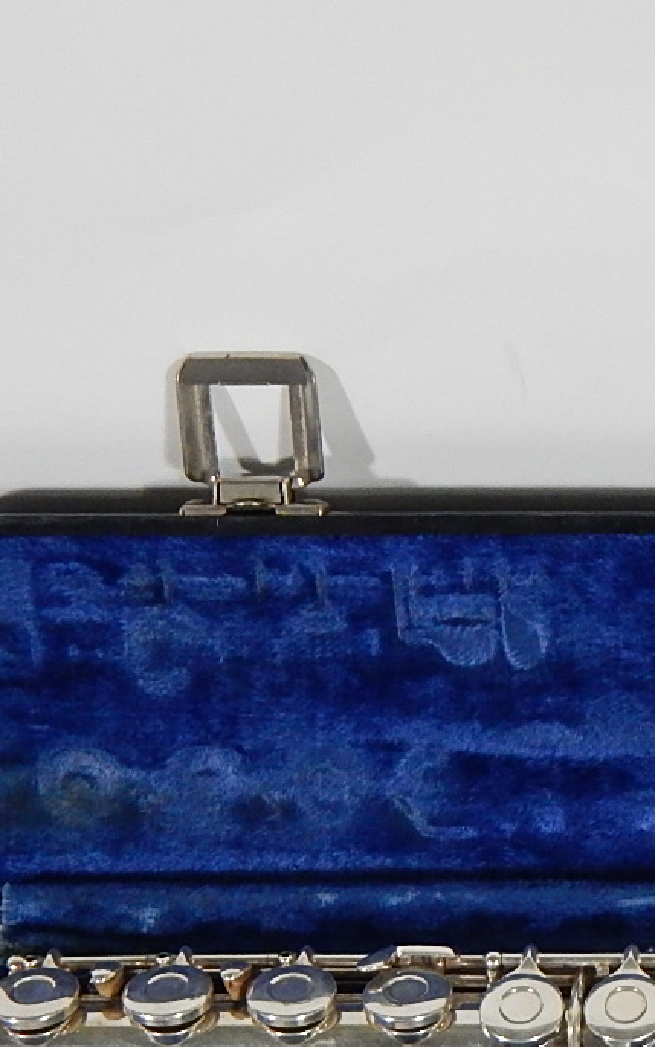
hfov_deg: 13.4
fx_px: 2684
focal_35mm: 94
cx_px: 861
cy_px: 865
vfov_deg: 21.8
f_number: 3.4
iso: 400
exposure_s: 1/30
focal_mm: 6.8
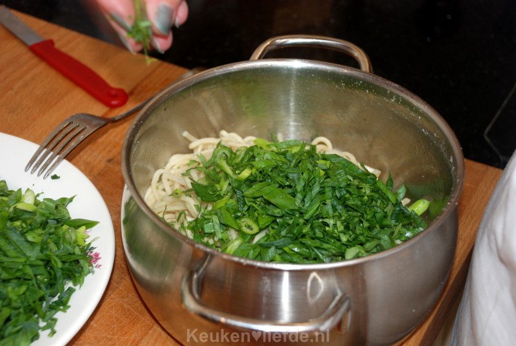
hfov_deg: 27.0
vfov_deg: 18.2
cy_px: 173
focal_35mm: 75
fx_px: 1077
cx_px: 258
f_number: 5
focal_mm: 50
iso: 200
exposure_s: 1/60
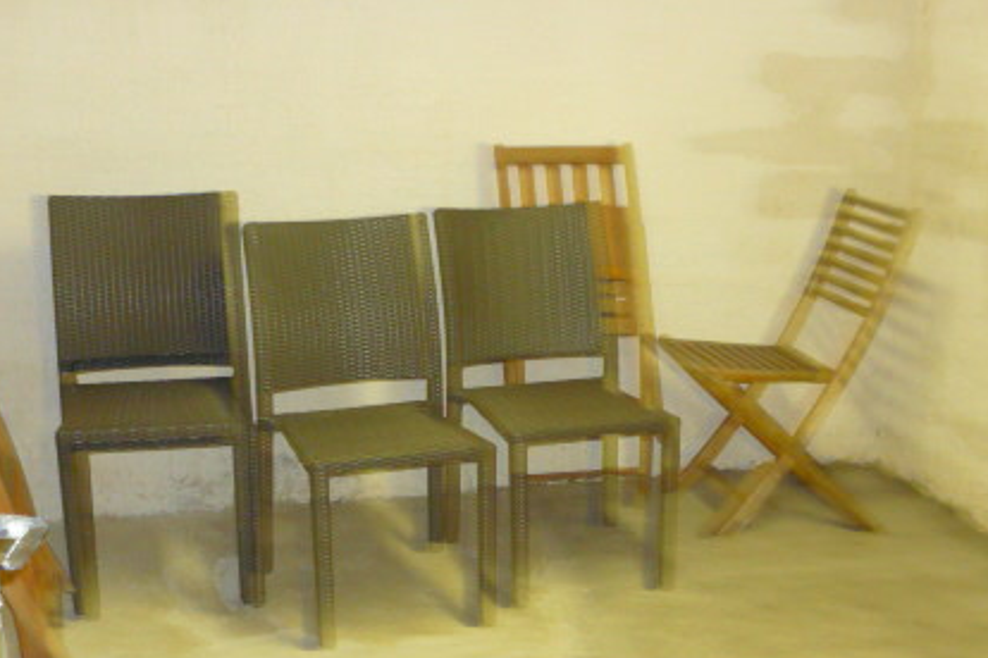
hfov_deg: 37.5
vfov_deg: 25.2
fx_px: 1454
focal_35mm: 53
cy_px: 494
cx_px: 549
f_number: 2.8
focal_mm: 5.5
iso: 320
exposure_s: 1/8
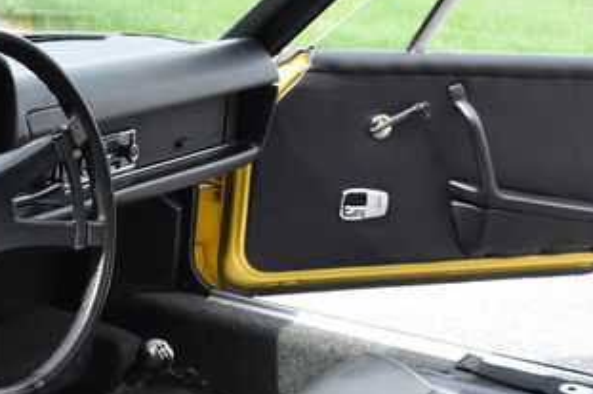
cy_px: 345
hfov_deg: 23.7
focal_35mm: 84
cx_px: 95
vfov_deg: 16.1
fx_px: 1383
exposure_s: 1/1000
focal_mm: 34
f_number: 8
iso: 2000
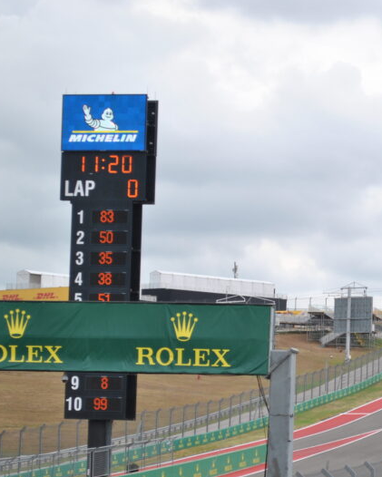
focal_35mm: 151
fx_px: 2132
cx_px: 395
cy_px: 301
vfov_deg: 12.8
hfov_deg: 10.1
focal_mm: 55
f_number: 6.3
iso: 100
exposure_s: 1/160
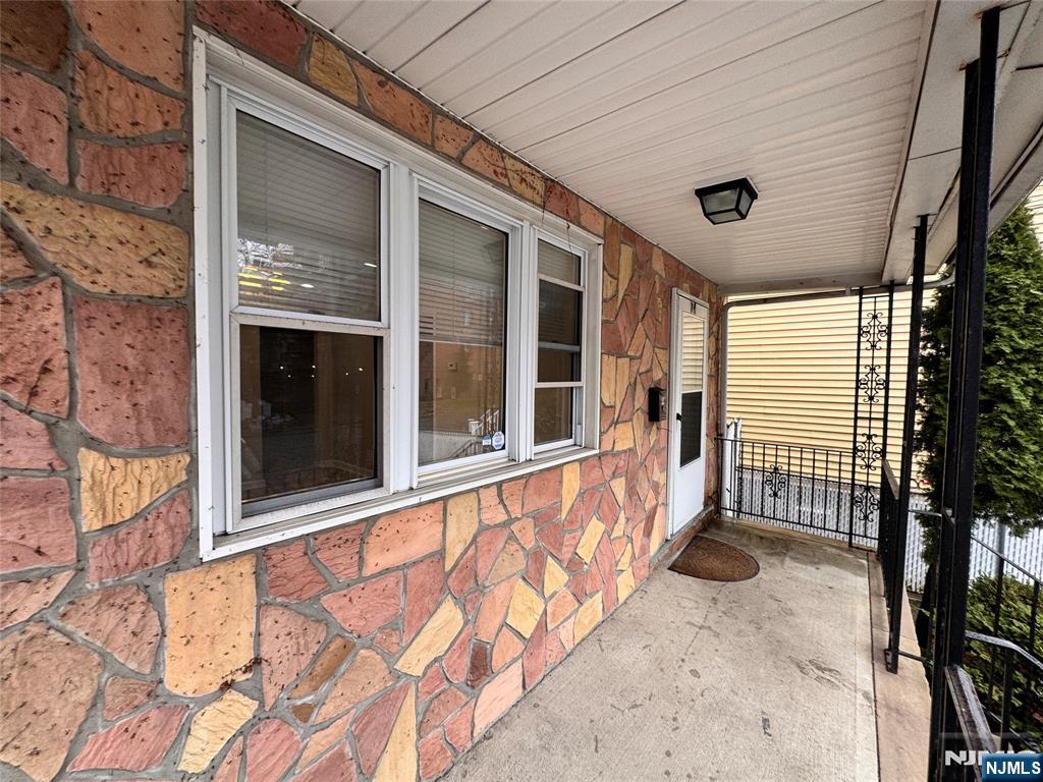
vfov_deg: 85.7
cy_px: 391
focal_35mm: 14
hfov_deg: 102.1
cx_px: 522
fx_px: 422
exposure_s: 1/120
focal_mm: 2.22
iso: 64
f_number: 2.2
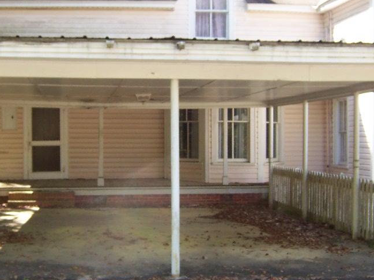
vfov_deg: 24.0
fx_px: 659
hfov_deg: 31.6
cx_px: 157
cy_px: 145
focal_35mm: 61
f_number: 3.4
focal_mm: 5.5
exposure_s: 1/125
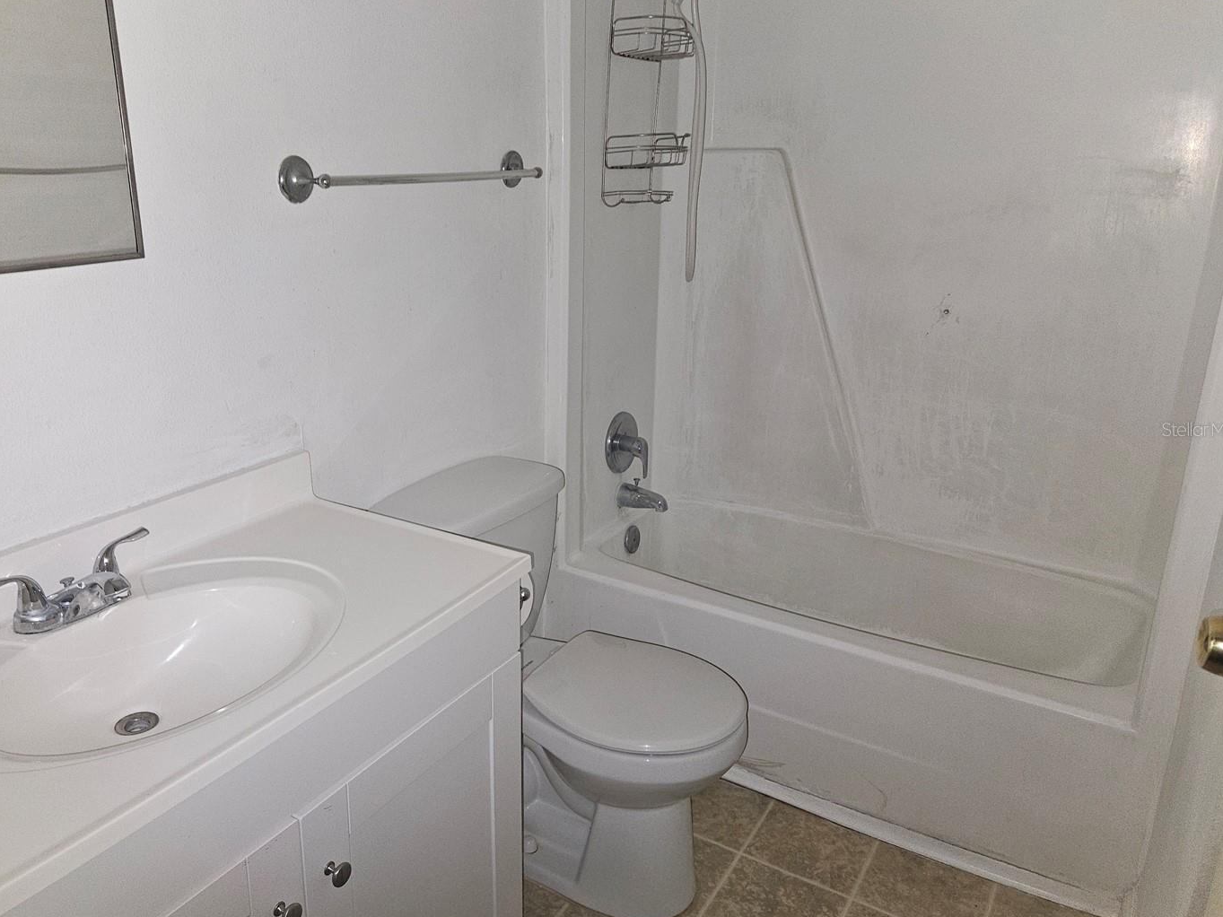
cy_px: 429
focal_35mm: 27
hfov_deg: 65.0
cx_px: 529
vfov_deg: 51.3
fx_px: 954
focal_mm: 5.4
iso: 125
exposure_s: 1/19.5
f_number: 1.8
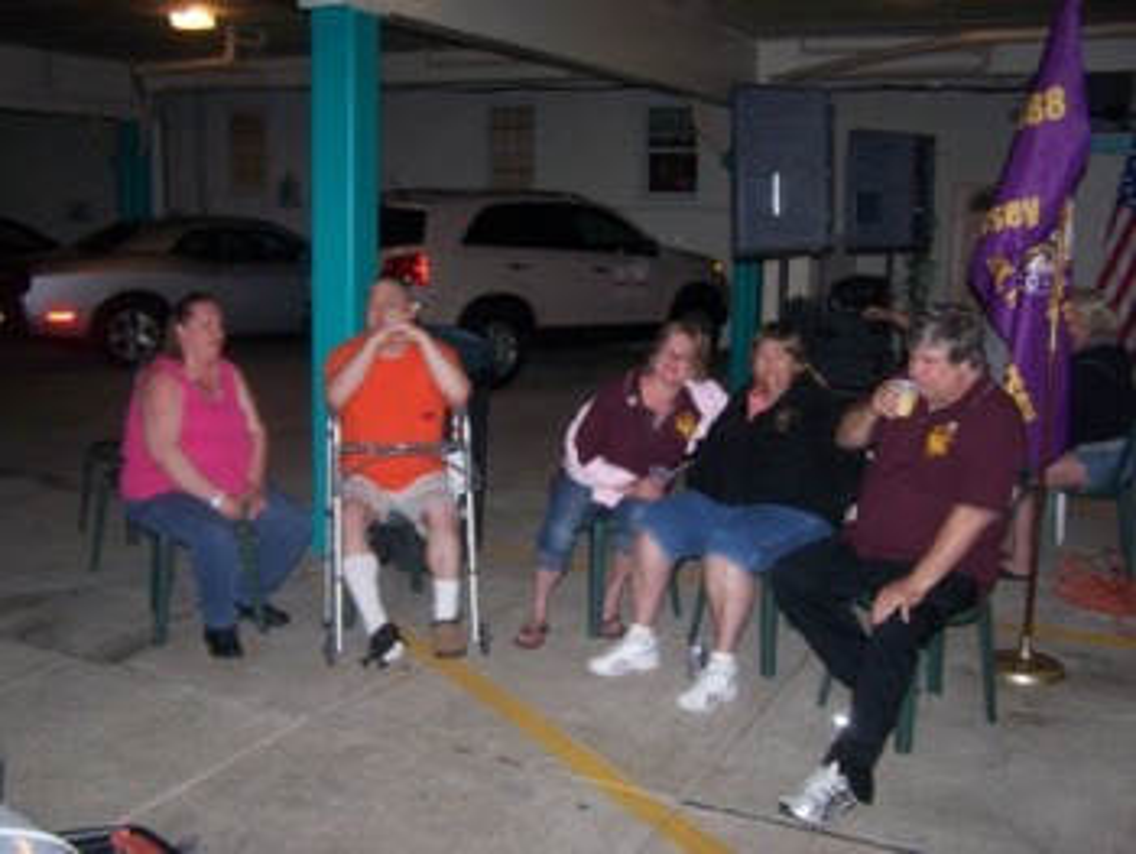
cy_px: 427
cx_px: 568
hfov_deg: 48.9
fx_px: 1248
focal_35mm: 38
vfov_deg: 37.8
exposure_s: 1/60
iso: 140
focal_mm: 6.3
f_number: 2.8
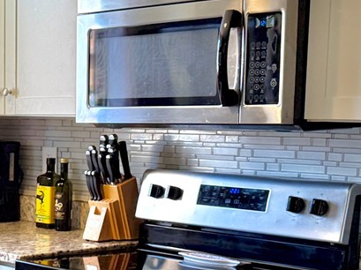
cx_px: -78
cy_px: 261
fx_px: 979
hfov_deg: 19.6
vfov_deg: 15.5
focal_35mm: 94
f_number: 1.78
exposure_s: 1/133
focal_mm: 6.76
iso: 200
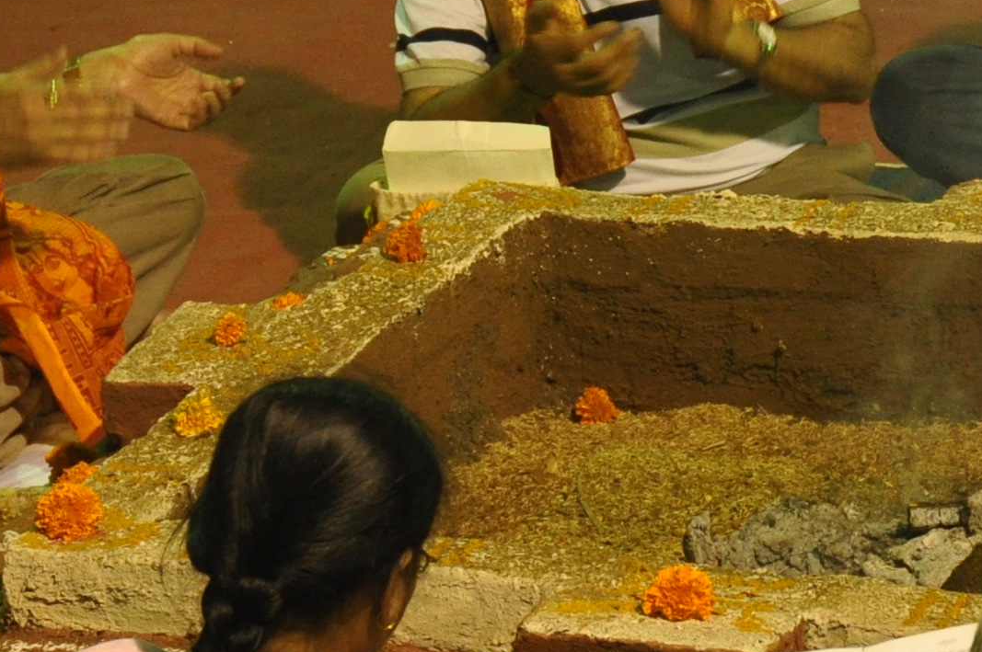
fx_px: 6240
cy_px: -29
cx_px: 699
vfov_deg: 6.0
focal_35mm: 229
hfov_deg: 9.0
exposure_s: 1/40
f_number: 4.2
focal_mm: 38
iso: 800
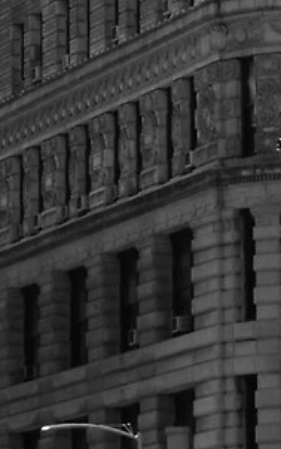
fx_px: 4958
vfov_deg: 5.0
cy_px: -618
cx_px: 767
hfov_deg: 3.2
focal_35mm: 405
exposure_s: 1/250
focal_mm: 50
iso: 500
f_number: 16
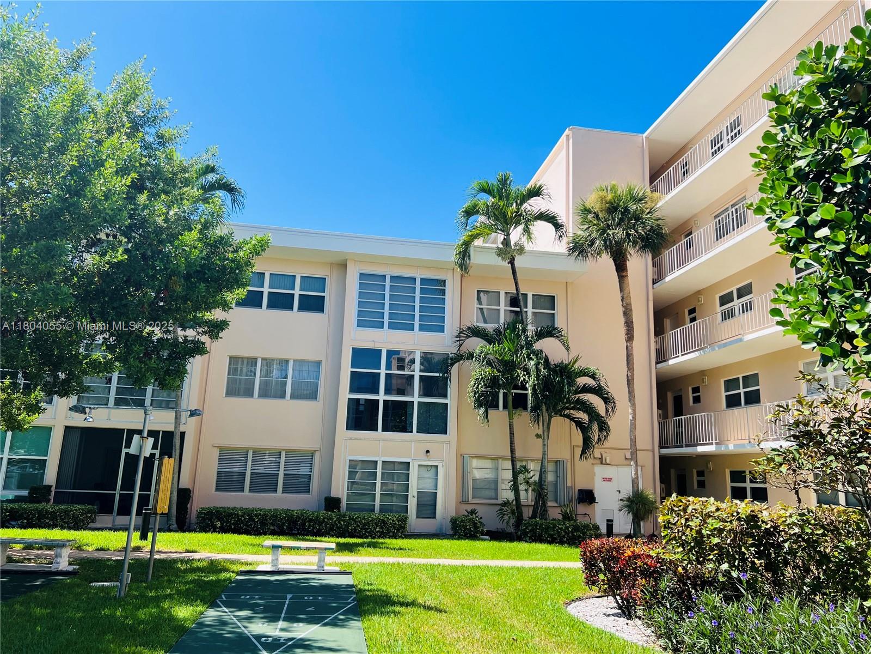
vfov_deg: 53.1
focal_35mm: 26
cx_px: 436
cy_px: 327
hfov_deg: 67.3
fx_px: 654
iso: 50
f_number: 1.5
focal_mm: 5.7
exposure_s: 1/2353
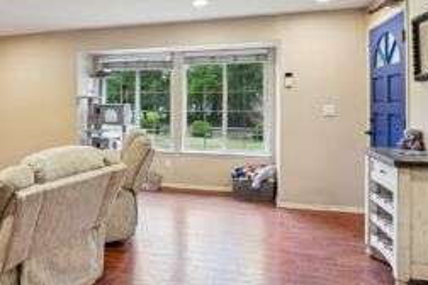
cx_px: 122
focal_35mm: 27
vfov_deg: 47.4
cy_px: 104
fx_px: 321
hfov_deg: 64.5
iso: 400
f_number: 8
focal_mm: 17
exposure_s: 1/8
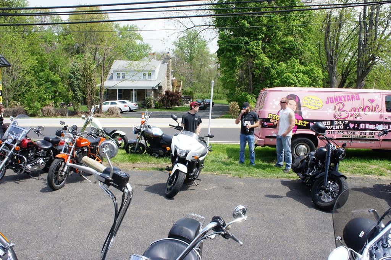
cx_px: 196
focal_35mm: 32
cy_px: 130
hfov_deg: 59.5
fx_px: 342
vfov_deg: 41.6
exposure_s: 1/125
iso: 200
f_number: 11
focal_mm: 21
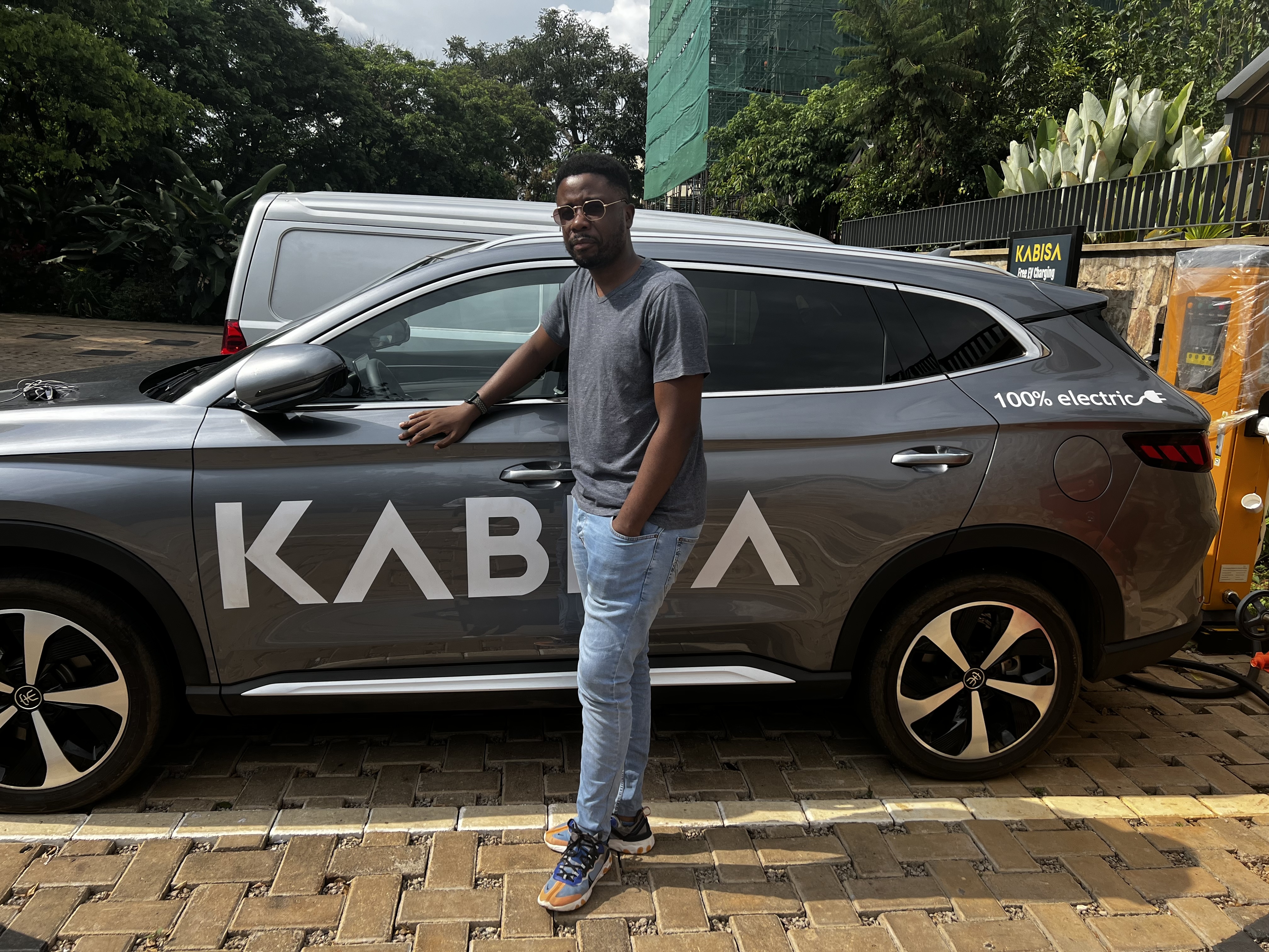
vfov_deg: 53.1
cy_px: 476
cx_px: 634
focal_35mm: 26
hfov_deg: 67.3
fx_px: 953
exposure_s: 1/3165
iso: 50
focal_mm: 5.7
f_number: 1.5
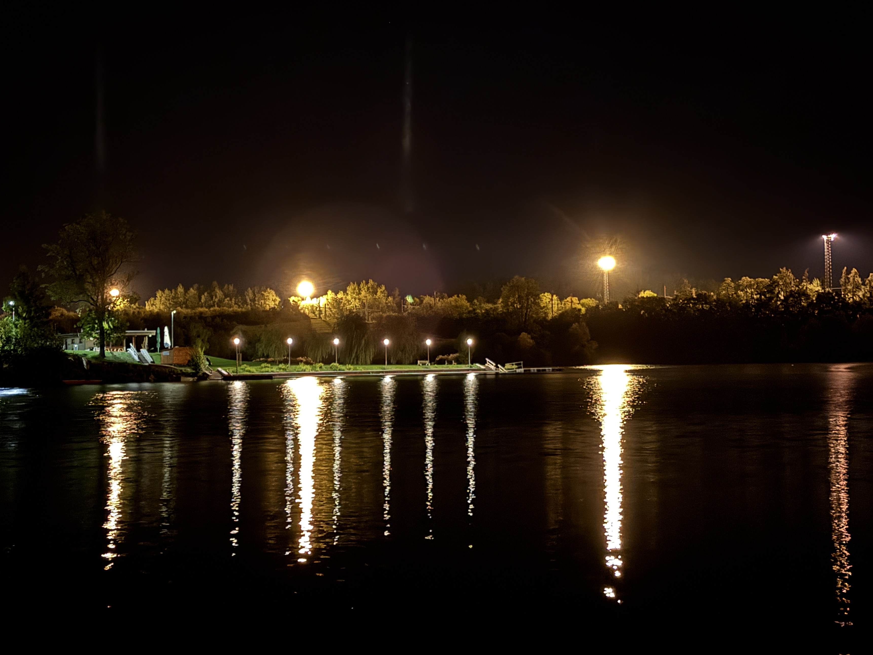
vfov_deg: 26.1
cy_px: 291
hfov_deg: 34.3
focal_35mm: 56
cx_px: 369
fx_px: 1412
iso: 640
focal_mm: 6.76
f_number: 1.78
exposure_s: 1/2
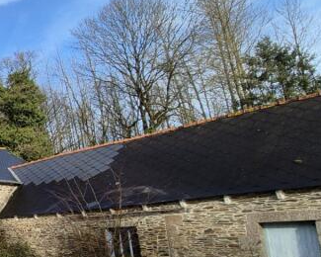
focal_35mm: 40
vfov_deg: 37.0
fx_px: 380
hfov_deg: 27.9
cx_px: -174
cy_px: 169
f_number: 2.2
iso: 50
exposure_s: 1/908
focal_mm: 2.2
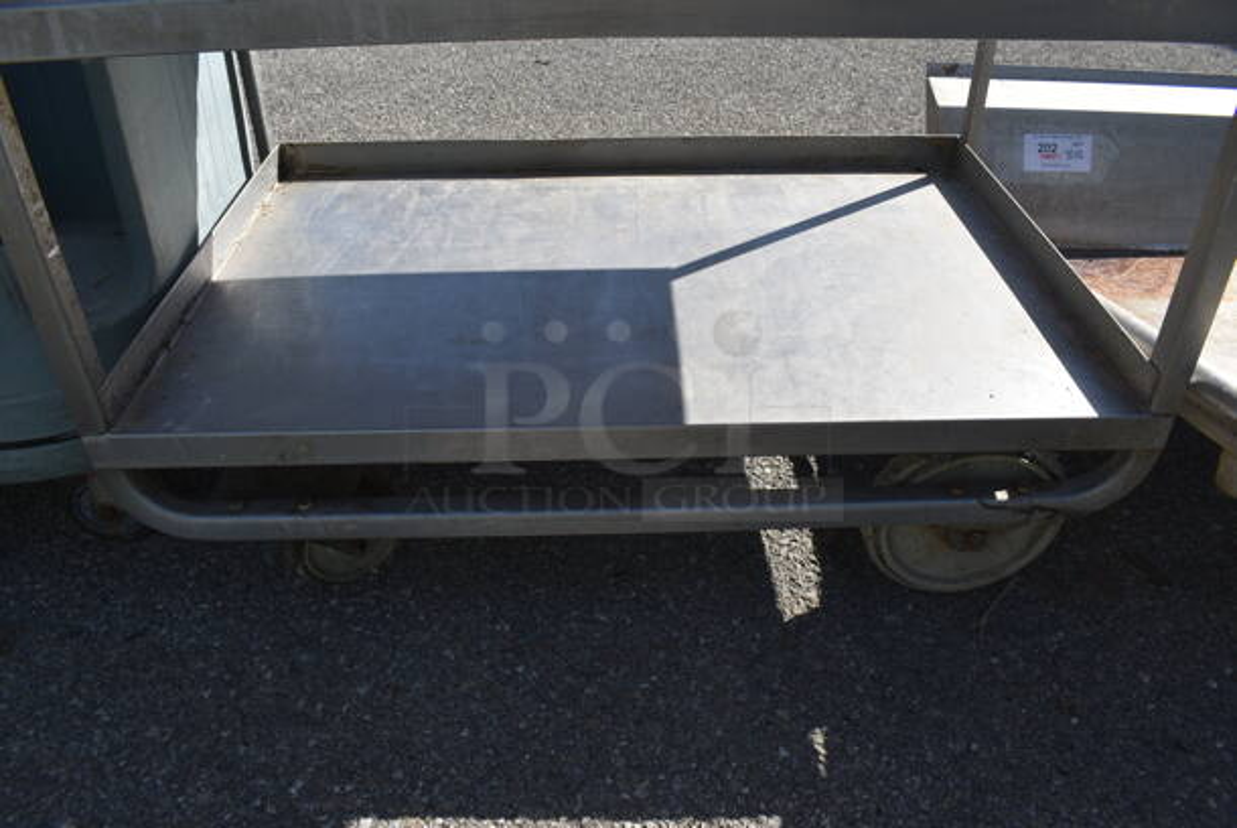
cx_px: 618
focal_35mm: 27
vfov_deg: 48.0
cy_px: 414
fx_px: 929
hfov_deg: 67.3
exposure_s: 1/250
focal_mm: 18
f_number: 8
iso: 125
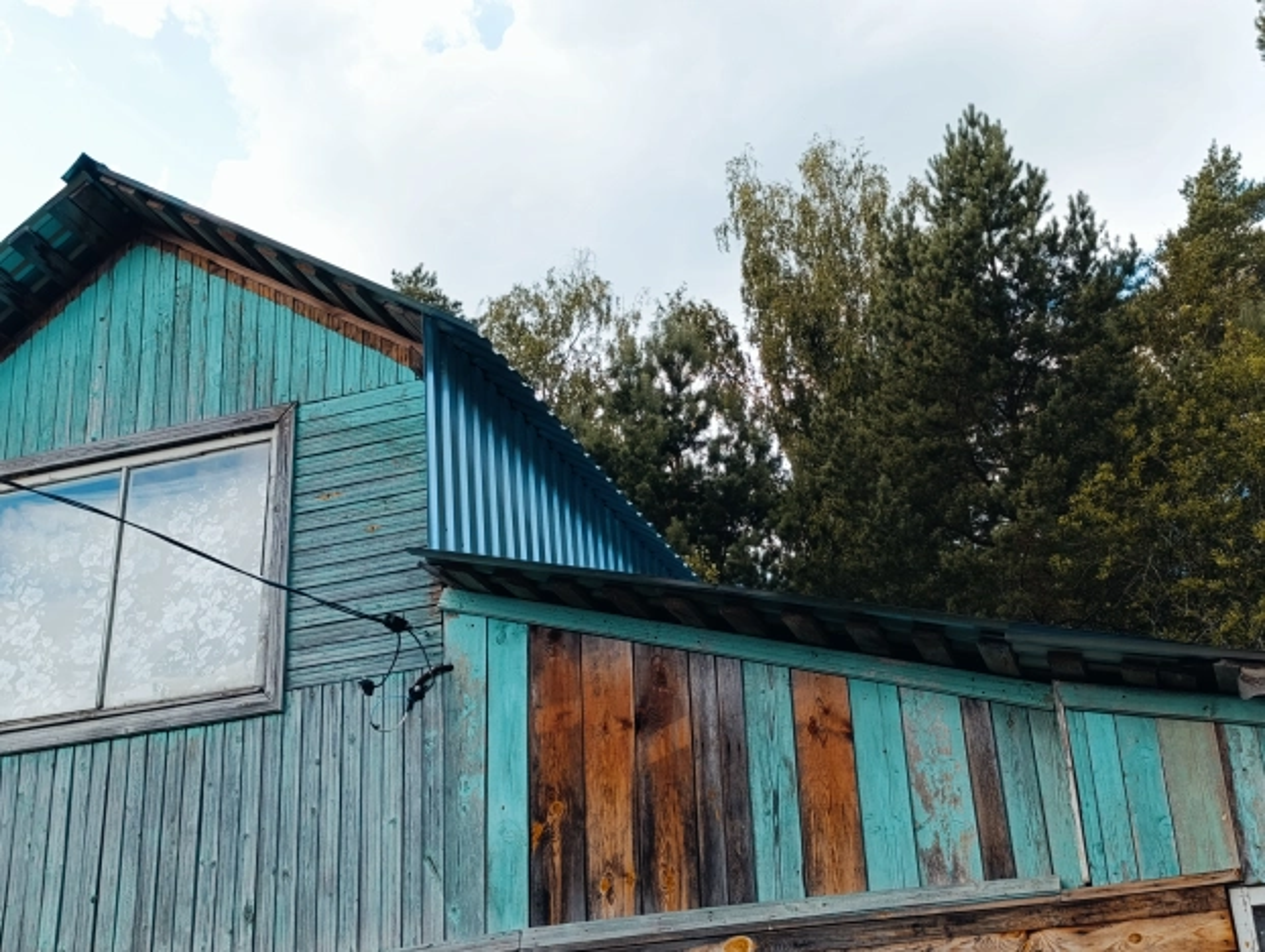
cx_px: 632
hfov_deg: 73.9
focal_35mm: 23
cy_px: 476
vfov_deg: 59.0
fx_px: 841
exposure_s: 1/218
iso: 50
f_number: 1.6
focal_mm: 6.14
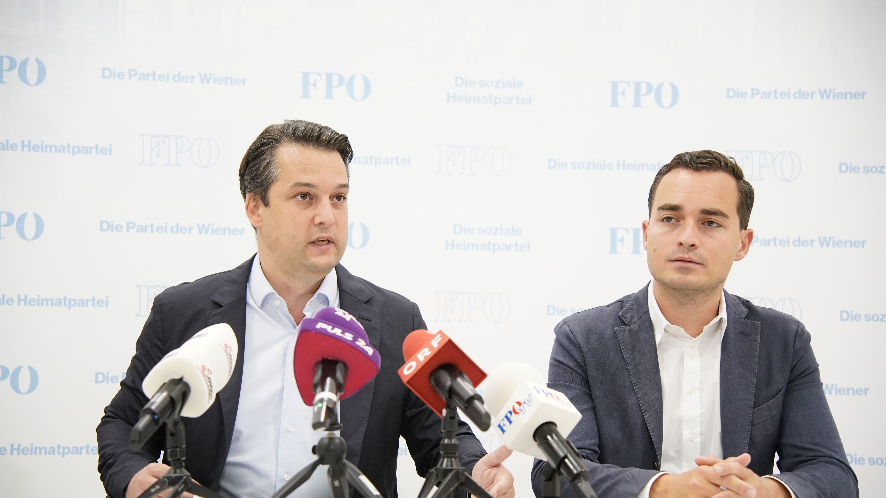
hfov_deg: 34.4
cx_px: 440
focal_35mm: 61
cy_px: 298
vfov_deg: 19.7
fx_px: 1433
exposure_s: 1/320
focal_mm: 57
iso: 2500
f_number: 4
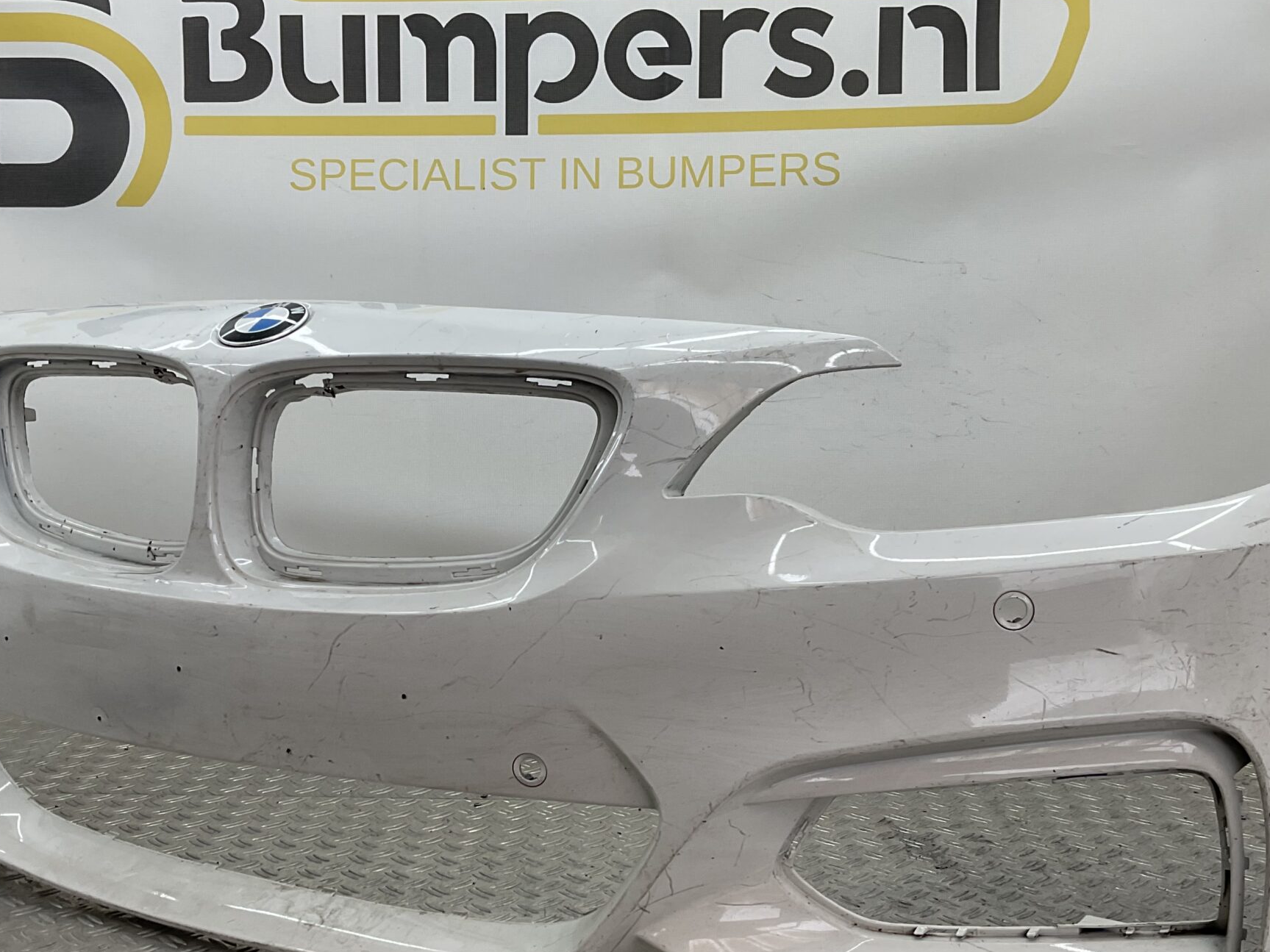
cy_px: 579
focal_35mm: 43
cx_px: 542
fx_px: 1577
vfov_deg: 33.5
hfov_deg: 43.7
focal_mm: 3
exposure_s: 1/128
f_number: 1.8
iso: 16
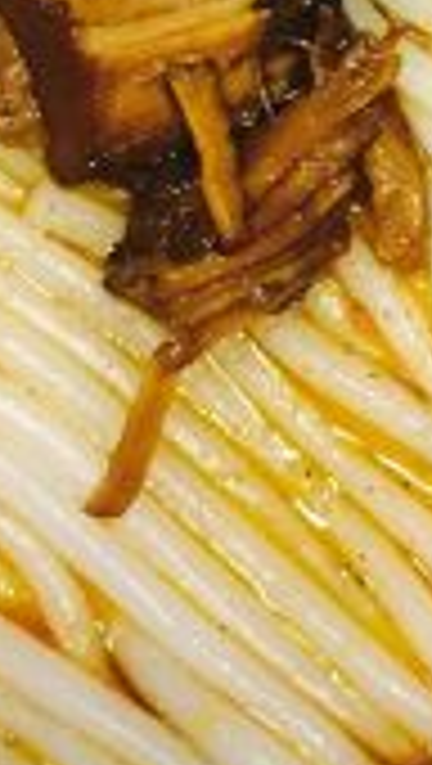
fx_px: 2640
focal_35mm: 130
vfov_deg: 15.7
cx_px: 475
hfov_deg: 9.3
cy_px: -216
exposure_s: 1/33
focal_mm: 4.15
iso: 40
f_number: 2.2
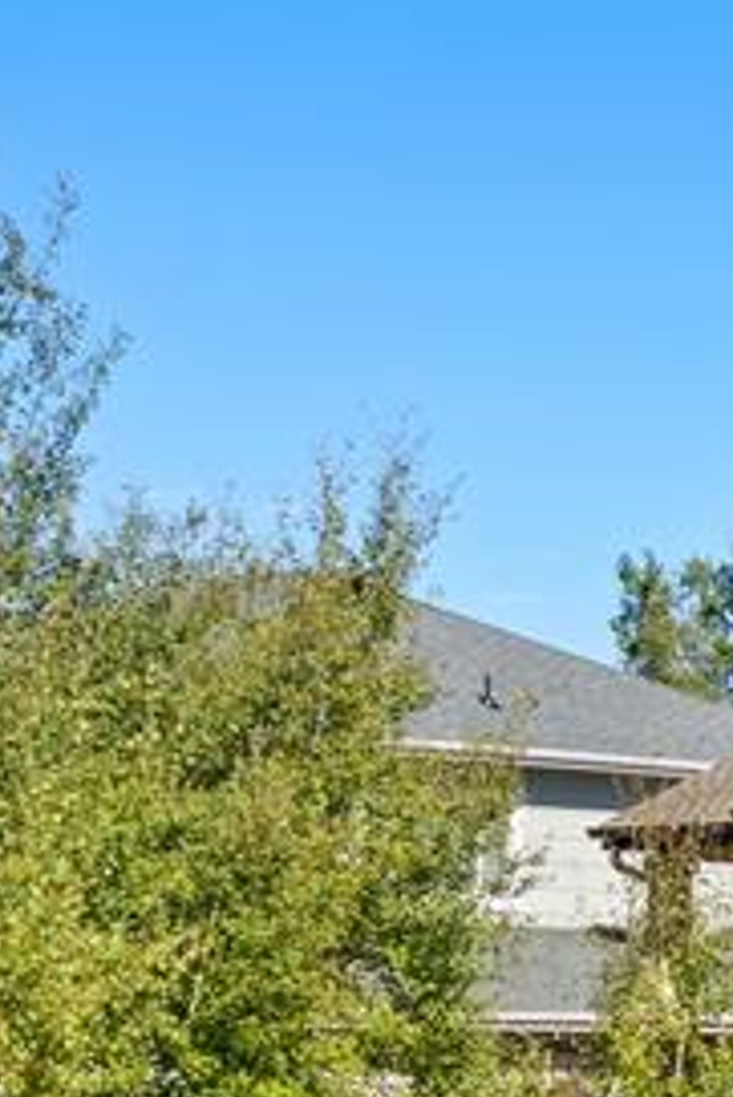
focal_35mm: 132
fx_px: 4026
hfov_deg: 9.2
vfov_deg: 15.5
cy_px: 708
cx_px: 1806
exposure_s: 1/50
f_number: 6.3
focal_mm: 35
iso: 100
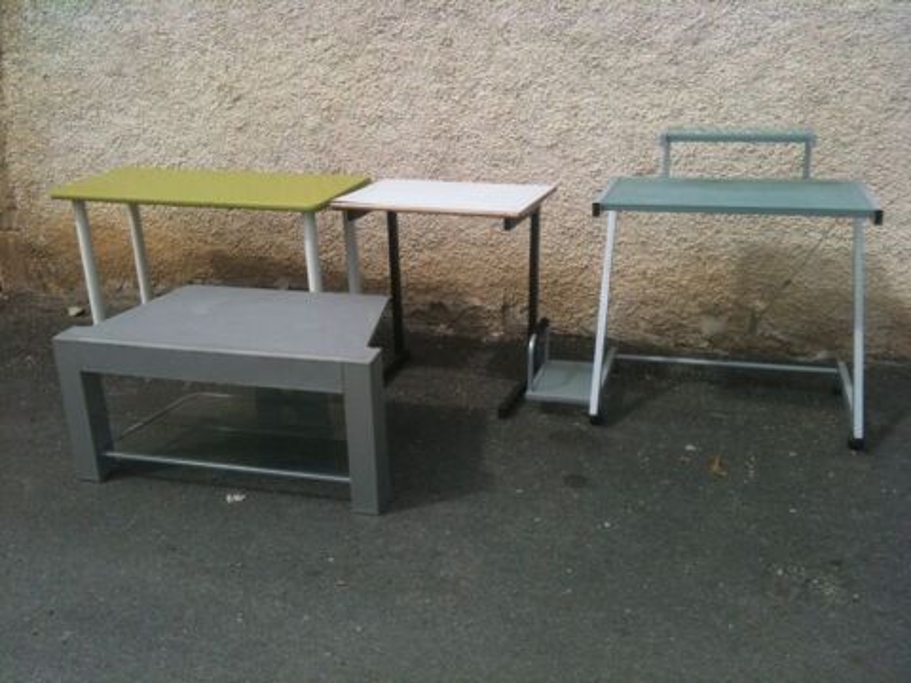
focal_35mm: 35
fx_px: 921
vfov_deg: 40.7
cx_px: 456
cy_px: 342
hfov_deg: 52.6
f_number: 2.8
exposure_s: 1/1233
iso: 64
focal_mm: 3.85
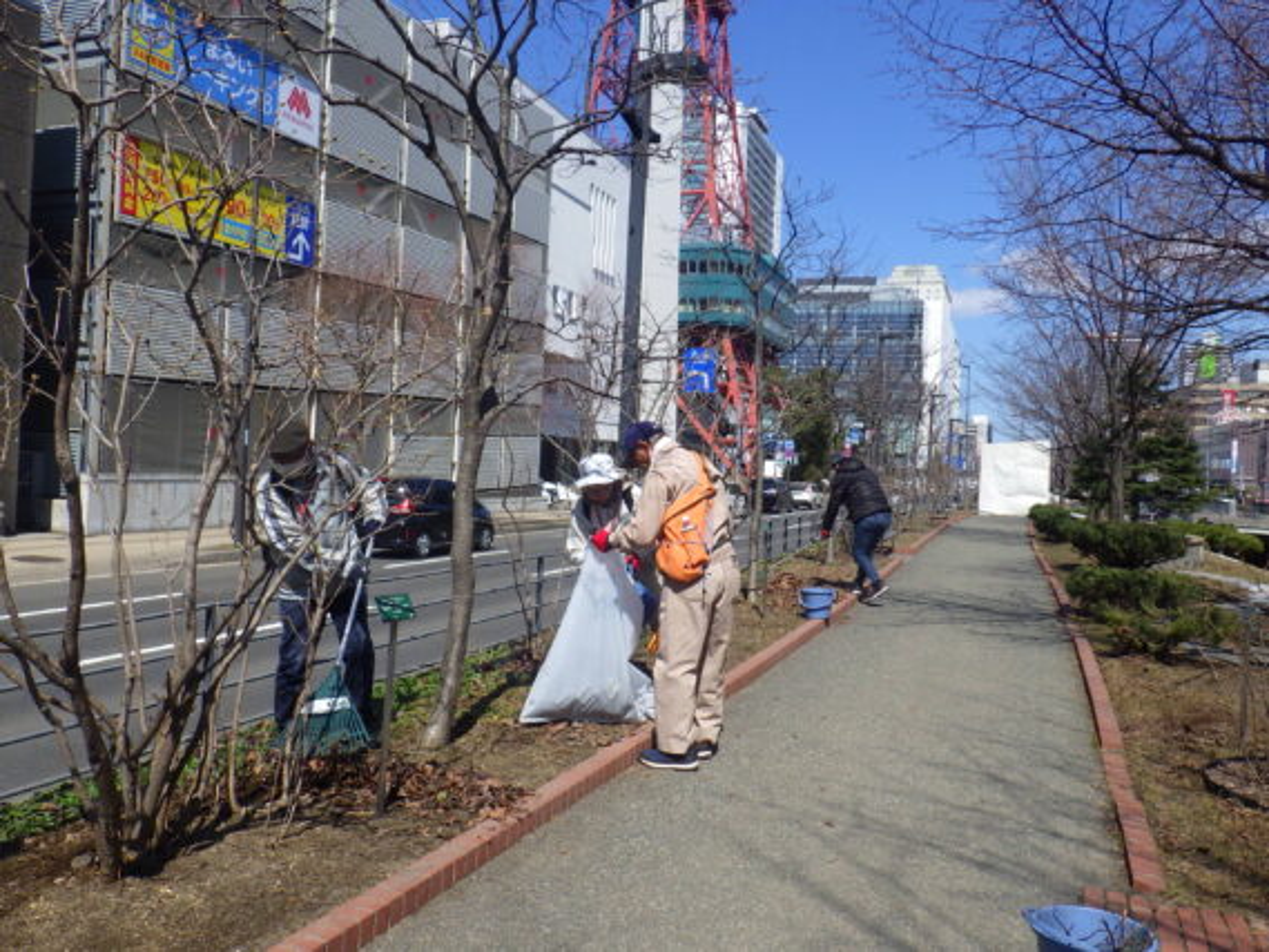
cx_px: 634
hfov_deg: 63.4
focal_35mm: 28
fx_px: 1027
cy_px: 476
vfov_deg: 49.8
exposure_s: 1/1000
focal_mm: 5
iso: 125
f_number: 4.2
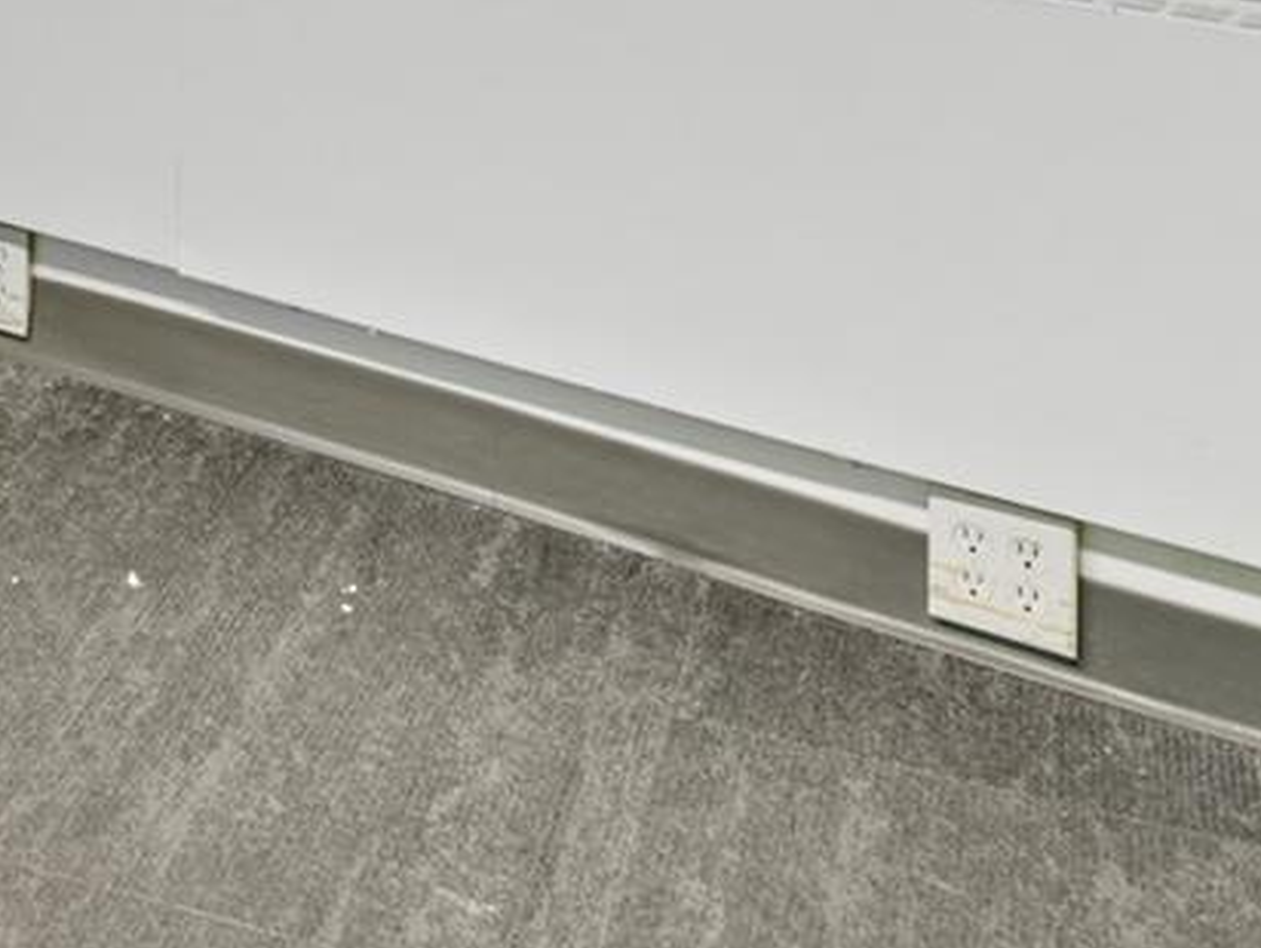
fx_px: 2443
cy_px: -735
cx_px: -282
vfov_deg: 17.8
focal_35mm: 67
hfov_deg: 25.7
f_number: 8
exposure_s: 1/4
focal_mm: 14
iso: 100
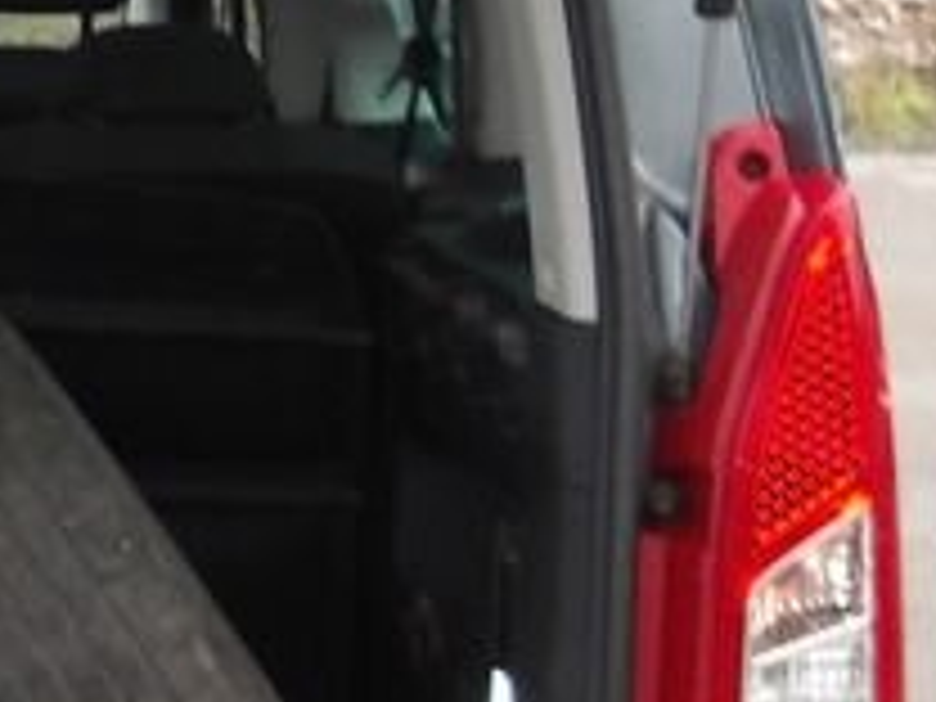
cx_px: -256
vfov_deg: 11.1
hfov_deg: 14.3
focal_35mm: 133
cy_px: 94
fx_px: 3596
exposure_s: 1/28
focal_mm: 4.9
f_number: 3
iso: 200
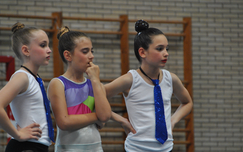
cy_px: 92
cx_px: 108
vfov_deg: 3.8
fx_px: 2298
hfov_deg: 6.1
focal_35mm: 347
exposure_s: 1/60
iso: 800
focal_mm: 200
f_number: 6.3
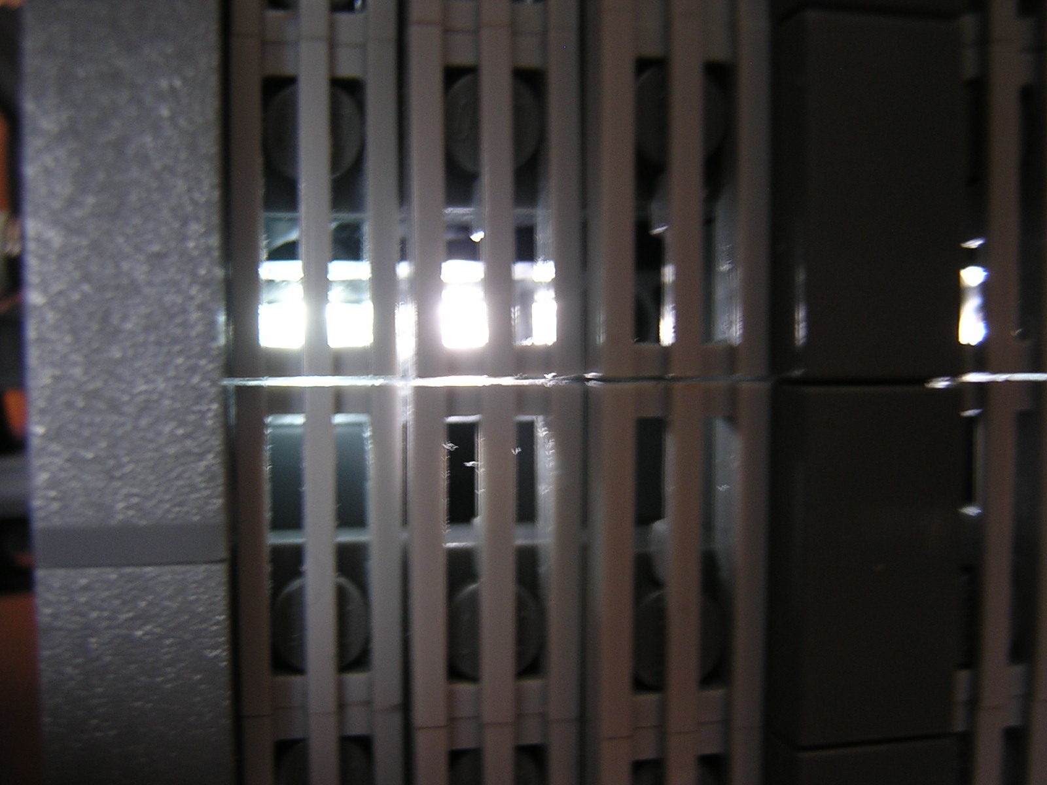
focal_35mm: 36
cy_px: 392
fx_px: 1089
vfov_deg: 39.7
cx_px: 524
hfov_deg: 51.4
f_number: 2.6
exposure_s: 1/2.1
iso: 100
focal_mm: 4.7
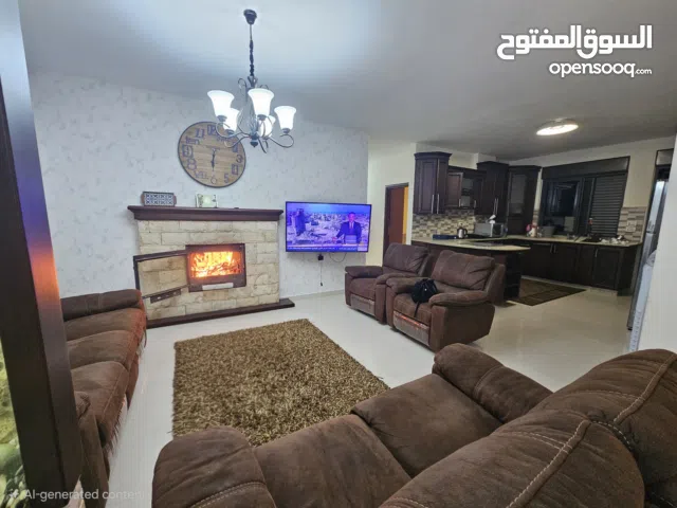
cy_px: 254
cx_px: 338
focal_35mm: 13
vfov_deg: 89.9
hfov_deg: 106.2
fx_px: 254
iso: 320
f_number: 2.2
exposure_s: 1/50.3
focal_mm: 2.2
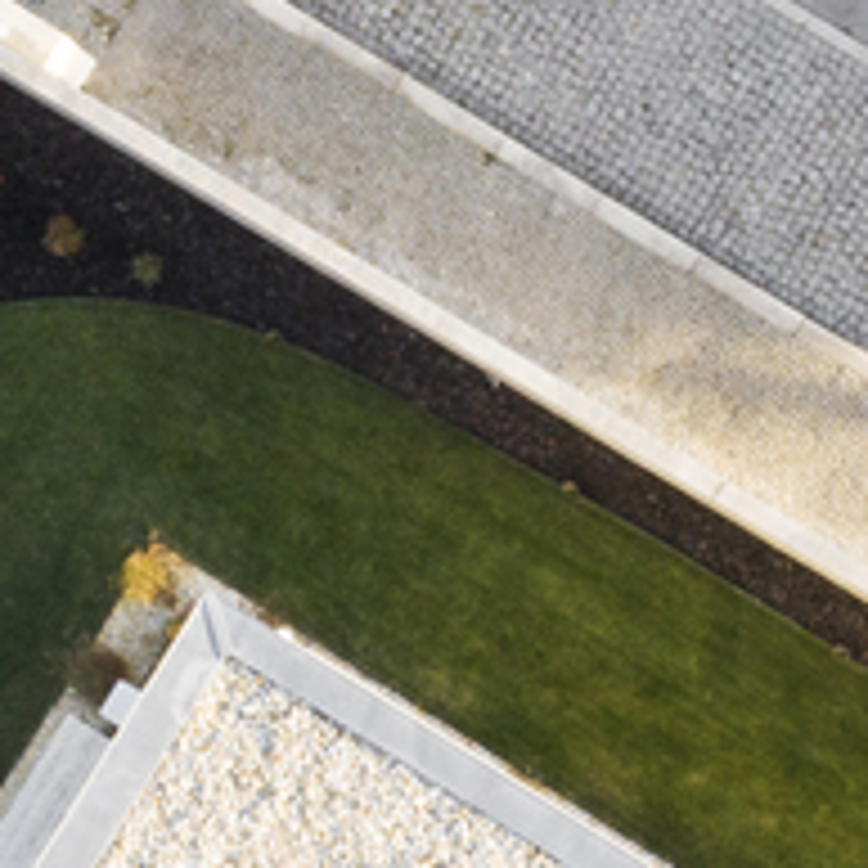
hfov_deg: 6.8
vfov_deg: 6.9
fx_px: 7007
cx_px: 1758
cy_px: 1696
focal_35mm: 247
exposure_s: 1/40
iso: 100
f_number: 5.6
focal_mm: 10.26
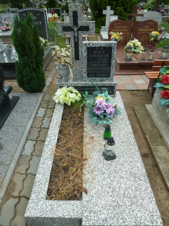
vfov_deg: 69.4
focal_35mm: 25
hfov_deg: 54.9
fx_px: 163
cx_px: 84
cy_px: 113
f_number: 3.5
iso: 160
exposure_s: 1/200
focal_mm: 4.1
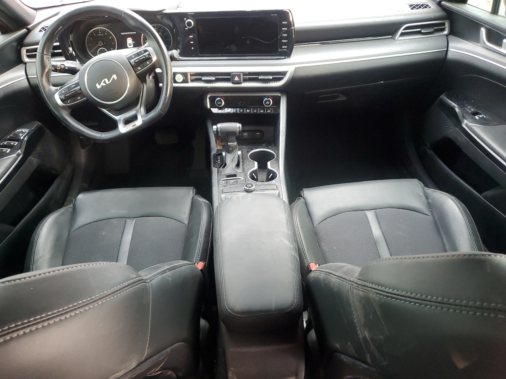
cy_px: 190
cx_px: 253
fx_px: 380
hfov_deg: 67.3
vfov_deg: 53.1
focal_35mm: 26
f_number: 1.5
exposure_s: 1/60.2
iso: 200
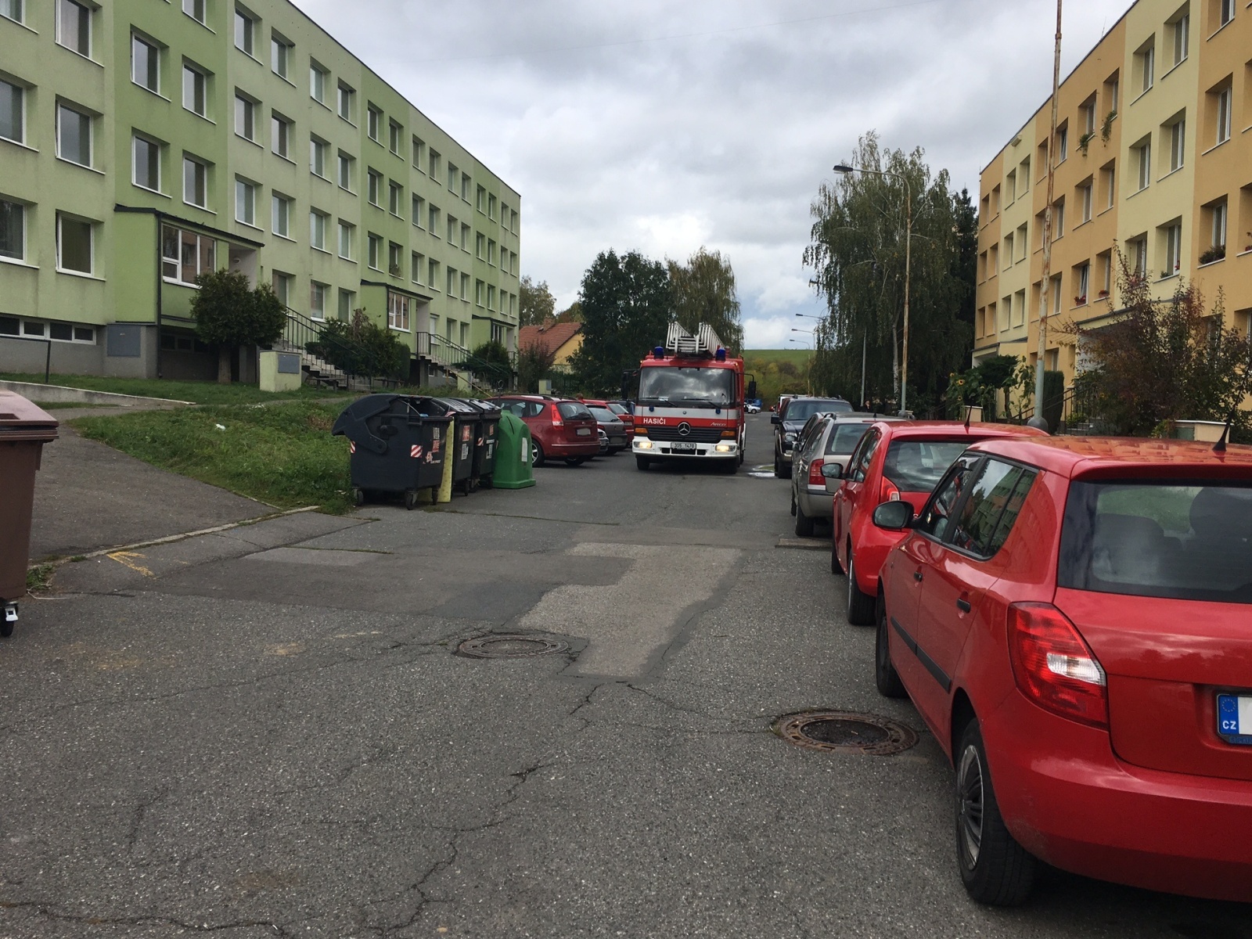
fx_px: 1049
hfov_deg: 61.7
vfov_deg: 48.2
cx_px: 626
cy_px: 470
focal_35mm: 29
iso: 25
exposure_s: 1/1012
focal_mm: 4.15
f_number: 2.2
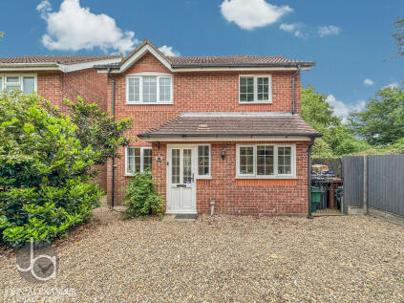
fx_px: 163
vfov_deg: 85.6
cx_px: 202
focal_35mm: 14
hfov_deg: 102.1
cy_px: 152
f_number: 2.2
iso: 40
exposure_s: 1/160
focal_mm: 2.22
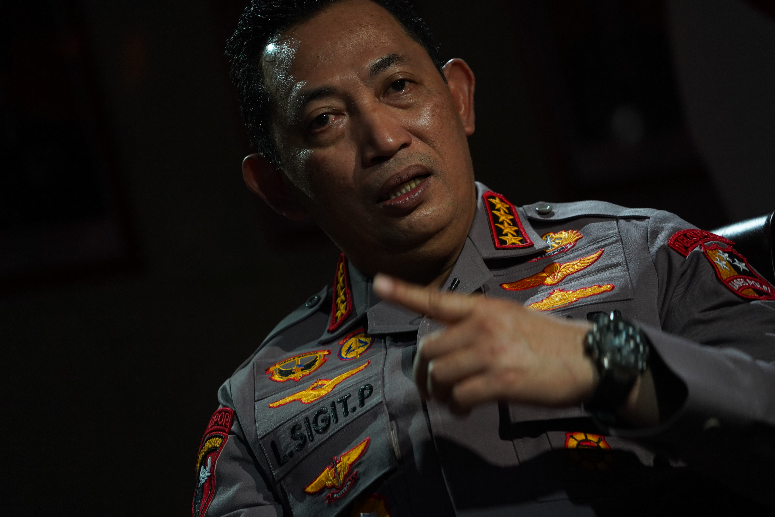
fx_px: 4305
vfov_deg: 6.9
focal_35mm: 200
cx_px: 388
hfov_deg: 10.3
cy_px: 258
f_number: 4
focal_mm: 200
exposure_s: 1/125
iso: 1600
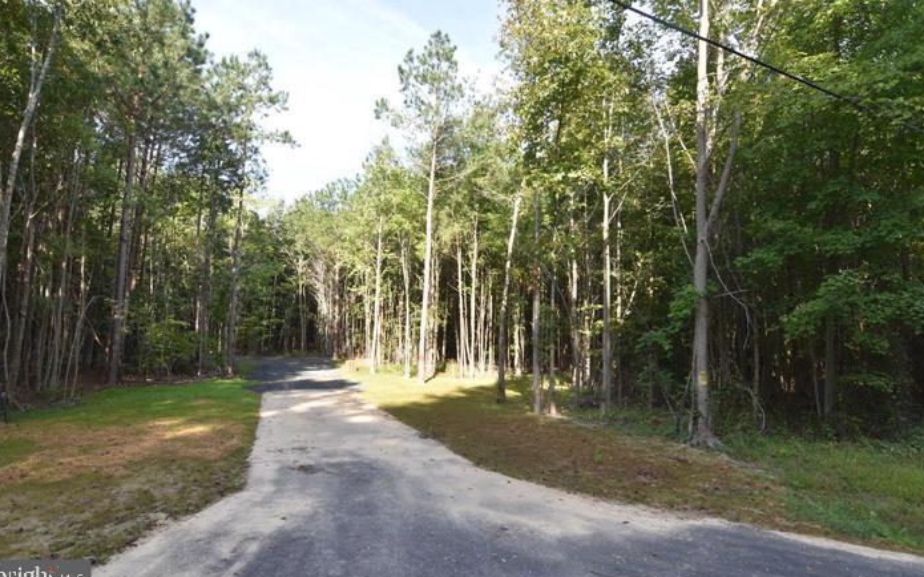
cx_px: 465
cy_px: 275
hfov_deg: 88.0
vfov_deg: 62.2
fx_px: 478
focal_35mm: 19
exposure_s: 1/125
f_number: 5.6
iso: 125
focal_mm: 12
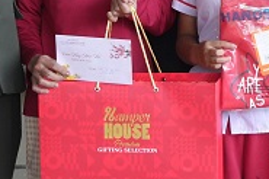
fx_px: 1486
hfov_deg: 10.3
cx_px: 186
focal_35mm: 199
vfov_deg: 6.8
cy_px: -36
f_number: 4
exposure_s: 1/160
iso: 640
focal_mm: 24
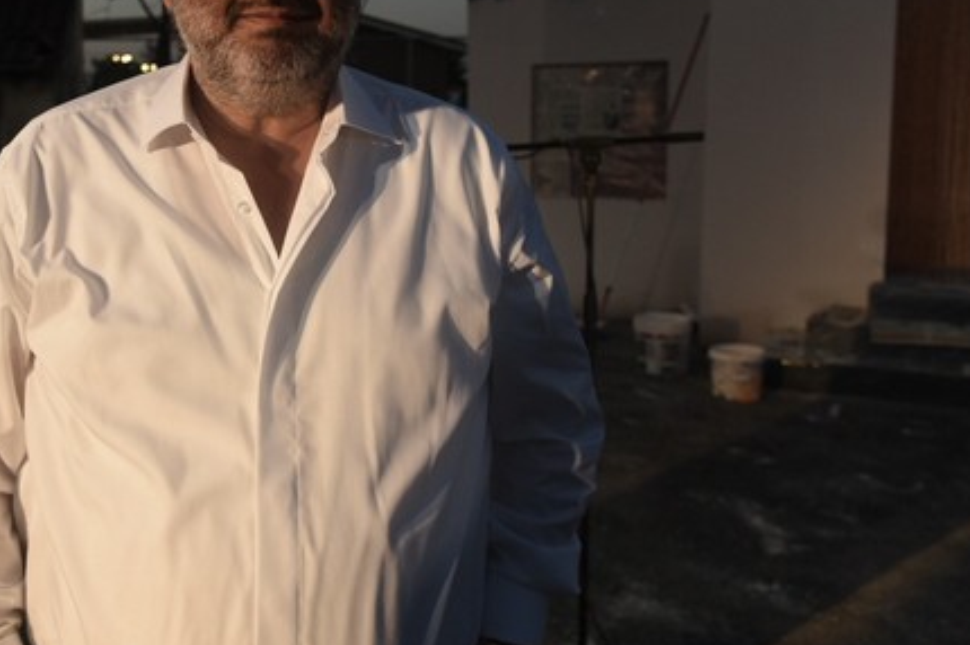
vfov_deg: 30.9
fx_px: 1158
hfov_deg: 44.4
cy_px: 224
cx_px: 284
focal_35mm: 43
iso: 800
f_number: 4.5
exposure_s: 1/320
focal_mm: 24
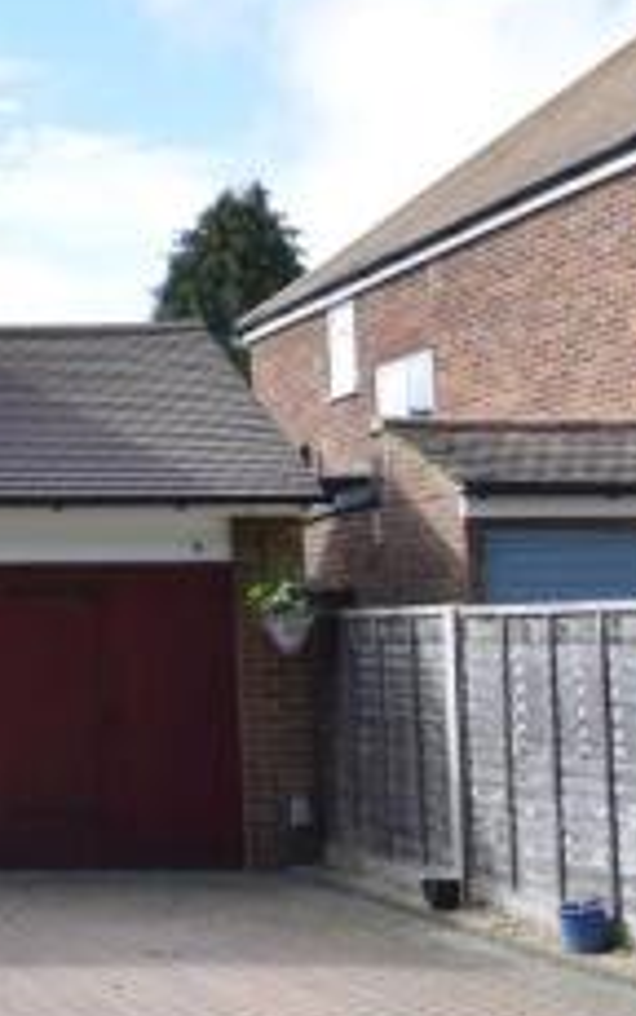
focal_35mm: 61
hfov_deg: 17.7
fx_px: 1690
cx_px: -466
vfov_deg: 33.5
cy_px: 488
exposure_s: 1/640
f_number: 8
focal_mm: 14
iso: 640
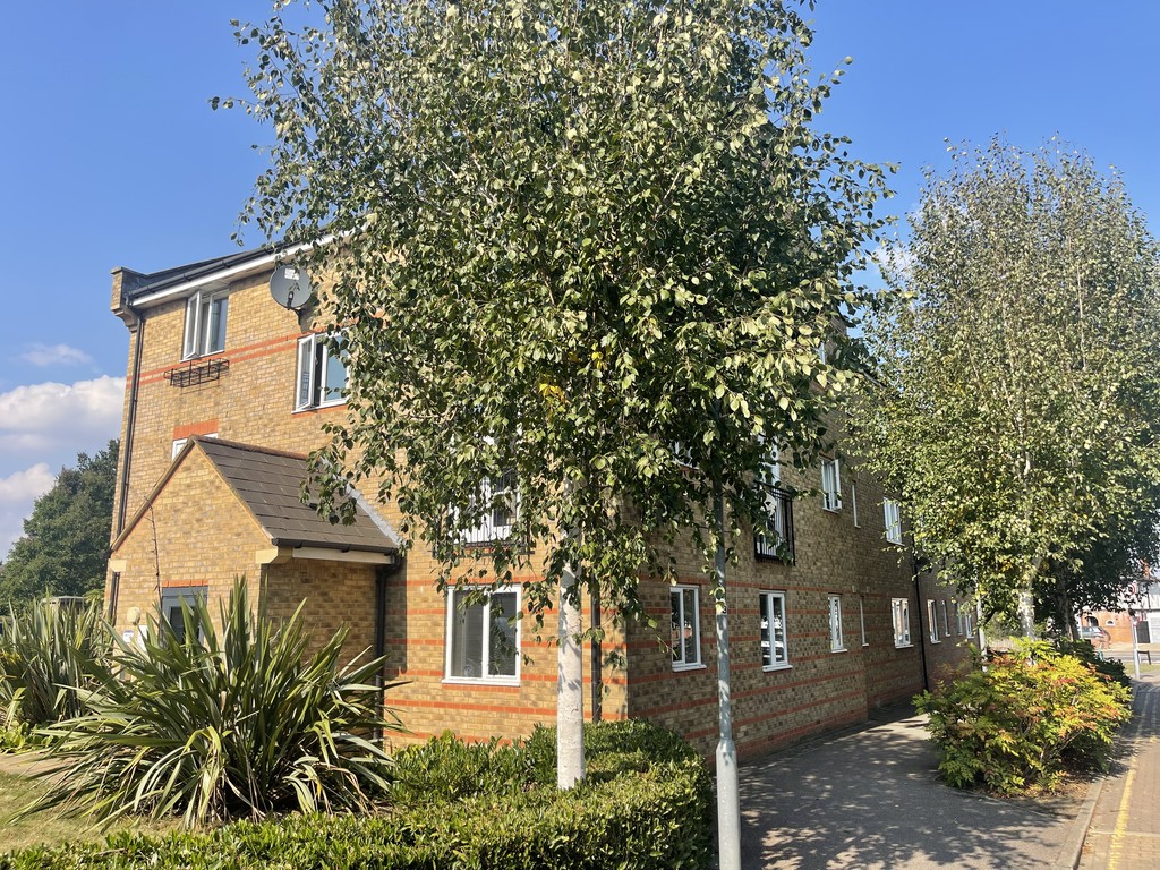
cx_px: 580
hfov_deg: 69.4
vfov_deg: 54.9
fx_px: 838
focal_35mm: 25
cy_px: 435
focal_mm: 5.1
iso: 32
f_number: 1.6
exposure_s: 1/2049
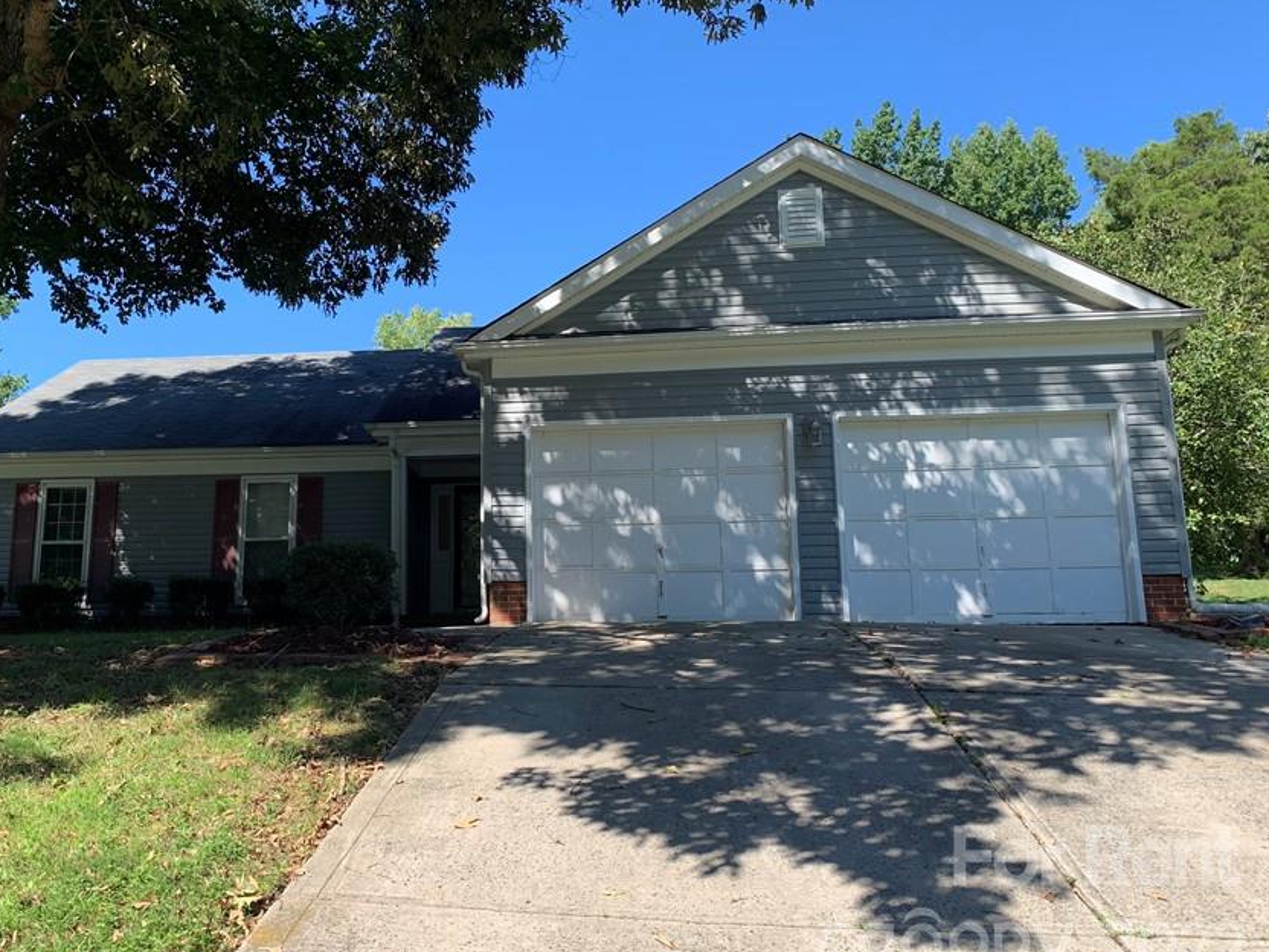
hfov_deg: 56.3
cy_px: 461
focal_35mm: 32
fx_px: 1173
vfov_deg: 44.2
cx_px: 496
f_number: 1.8
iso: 25
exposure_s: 1/783
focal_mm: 4.25
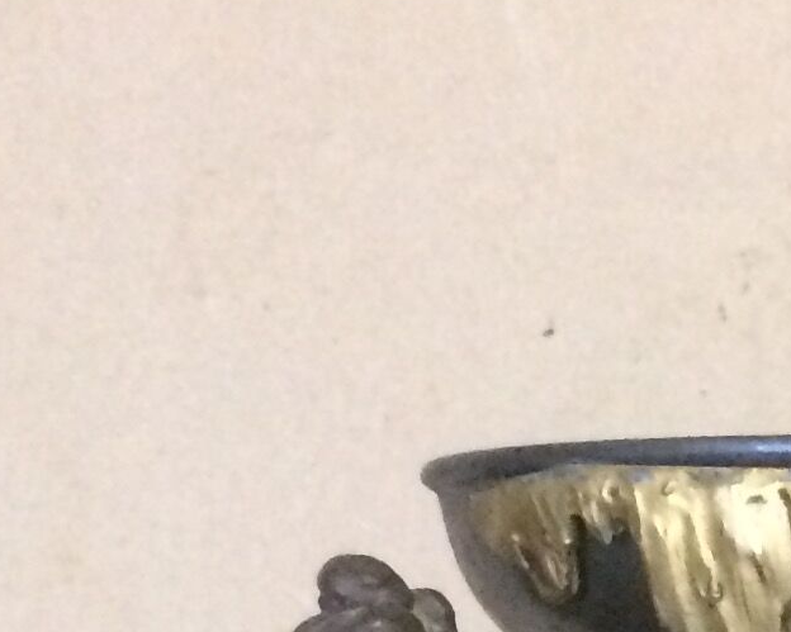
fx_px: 3464
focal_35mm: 148
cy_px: 2010
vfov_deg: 8.4
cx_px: 1296
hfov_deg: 12.2
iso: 320
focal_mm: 4.15
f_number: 2.2
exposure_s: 1/17
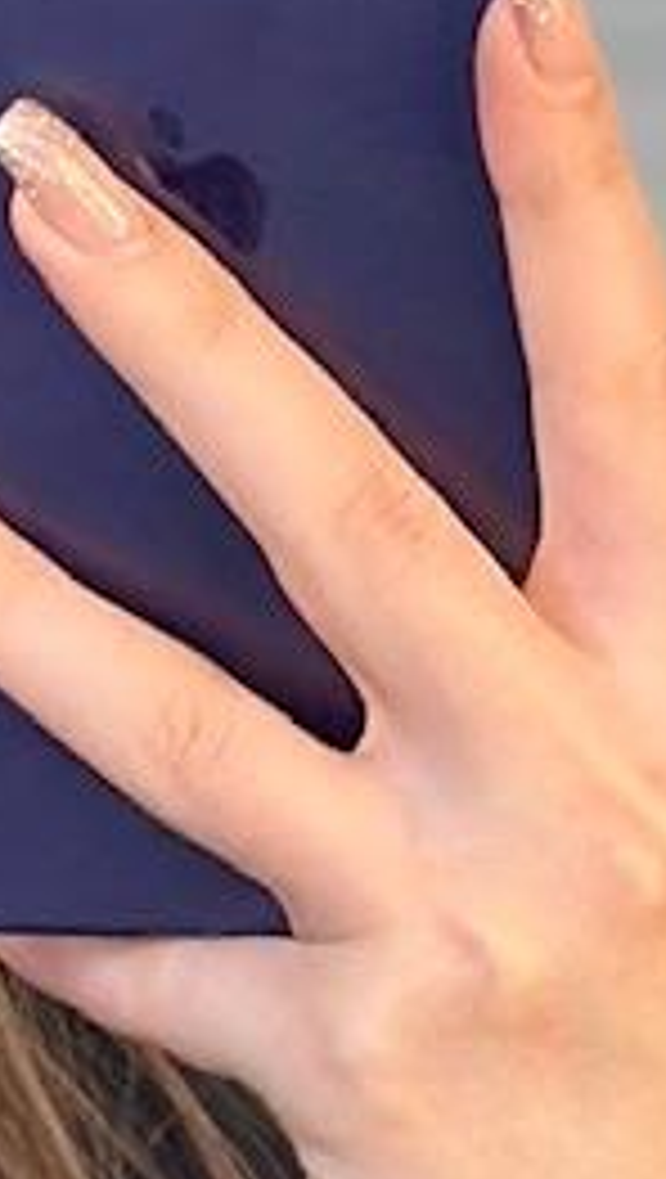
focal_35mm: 408
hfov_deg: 3.0
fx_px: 12768
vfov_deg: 5.2
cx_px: -896
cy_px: 2128
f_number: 1.78
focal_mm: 6.86
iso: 100
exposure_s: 1/100
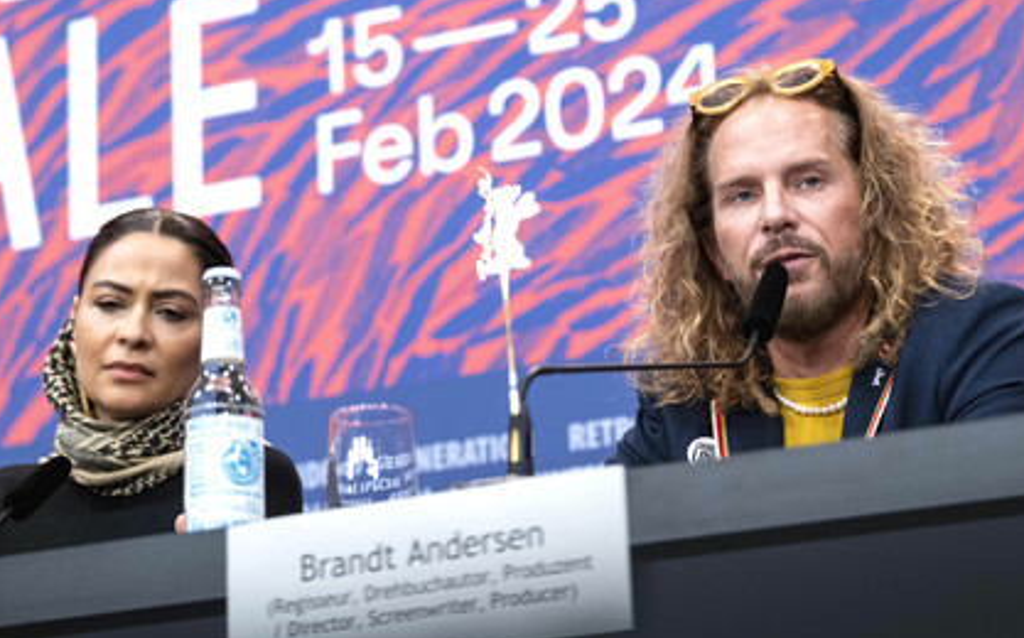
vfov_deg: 13.5
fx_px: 2705
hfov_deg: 21.4
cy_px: 334
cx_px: 510
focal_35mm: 97
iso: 1250
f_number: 3.2
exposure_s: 1/220
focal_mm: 58.7
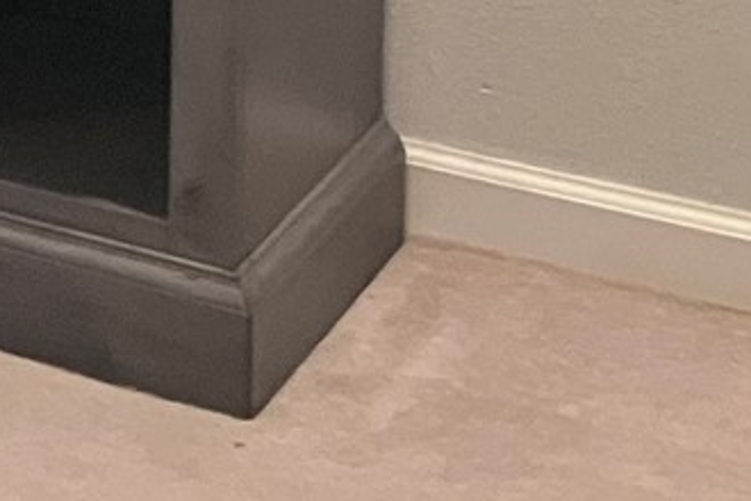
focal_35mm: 181
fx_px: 3776
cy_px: -991
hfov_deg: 9.2
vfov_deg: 6.9
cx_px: -1484
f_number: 1.8
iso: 250
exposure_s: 1/40
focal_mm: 3.99
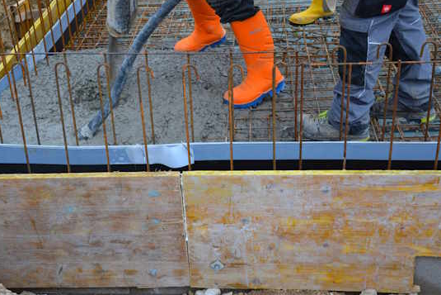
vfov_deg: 25.5
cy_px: 126
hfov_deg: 37.4
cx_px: 190
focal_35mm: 53
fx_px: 649
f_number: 4.2
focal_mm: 30
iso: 800
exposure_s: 1/80
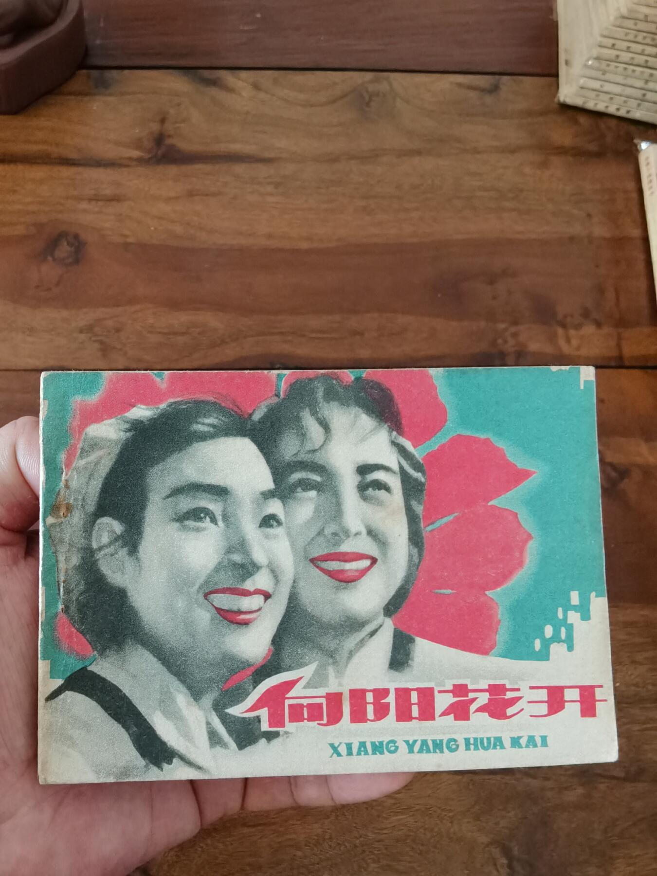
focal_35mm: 27
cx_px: 328
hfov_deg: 51.4
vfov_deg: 65.3
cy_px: 438
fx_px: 683
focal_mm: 2.26
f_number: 2.2
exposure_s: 1/60
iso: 200
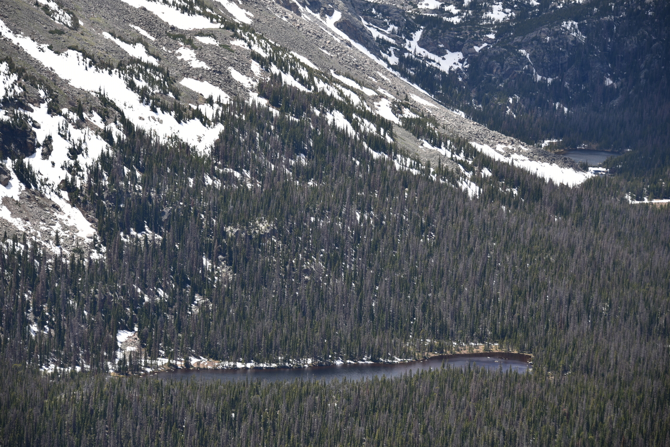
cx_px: 335
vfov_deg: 10.2
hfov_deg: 15.2
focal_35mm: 135
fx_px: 2513
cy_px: 224
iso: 100
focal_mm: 135
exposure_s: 1/320
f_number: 6.3
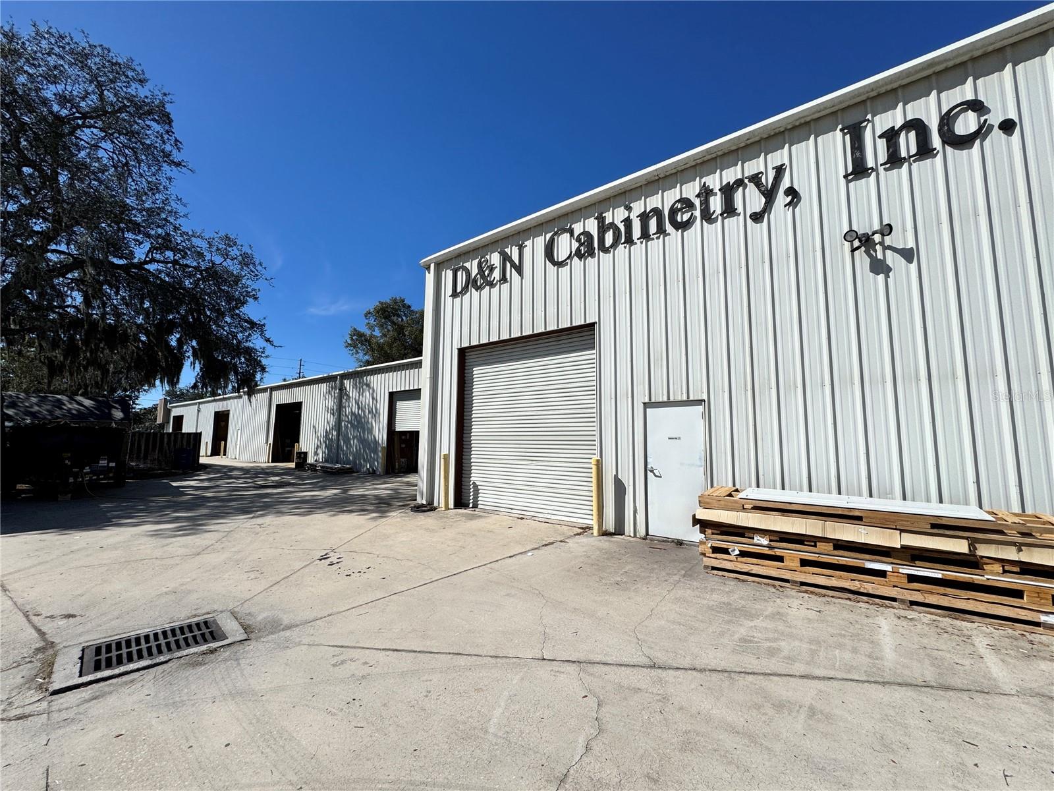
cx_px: 527
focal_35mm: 14
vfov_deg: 85.7
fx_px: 426
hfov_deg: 102.1
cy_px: 396
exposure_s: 1/4132
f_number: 2.2
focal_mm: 2.22
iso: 32
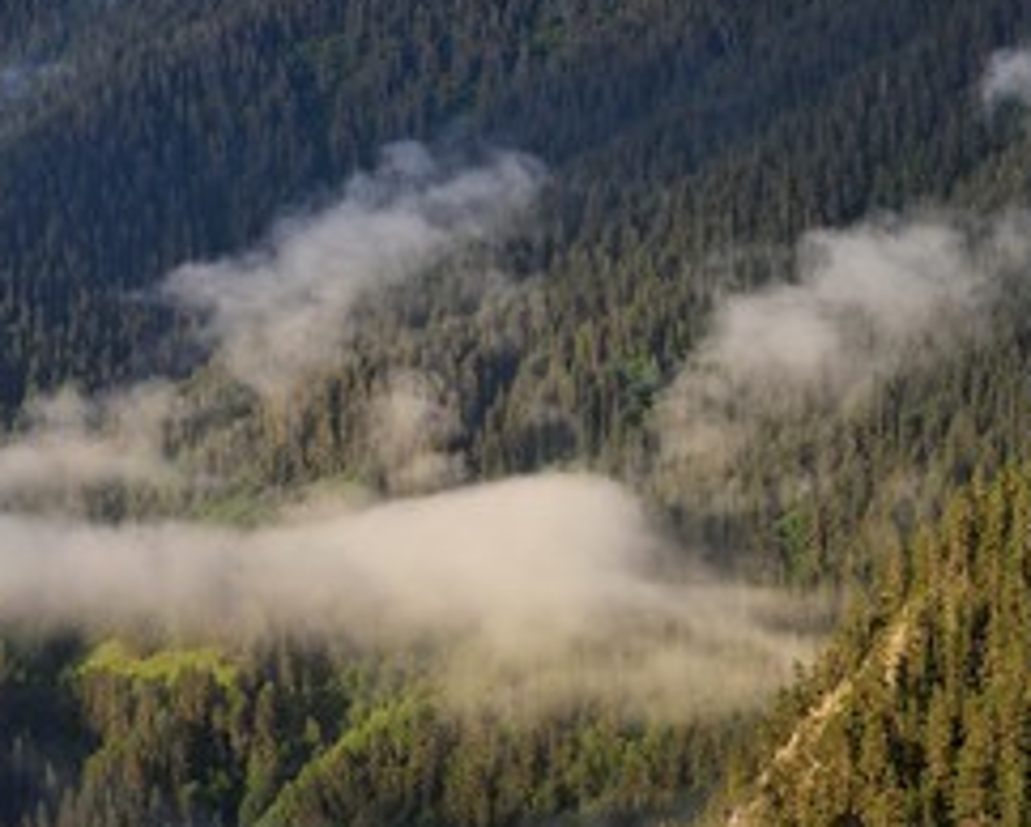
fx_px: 3481
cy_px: 294
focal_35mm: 114
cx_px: 149
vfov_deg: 13.5
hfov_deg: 16.7
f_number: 11
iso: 400
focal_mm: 70
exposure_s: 1/250
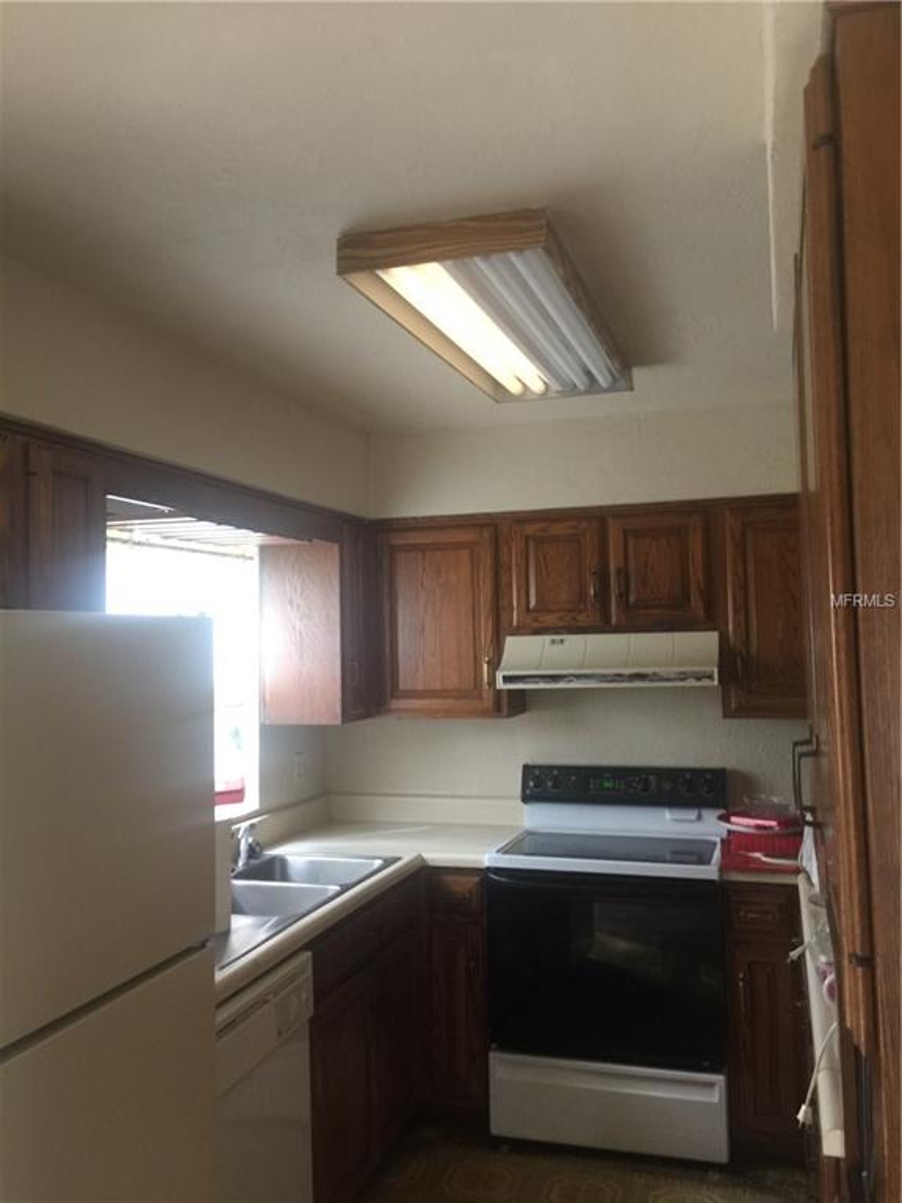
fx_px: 1008
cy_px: 602
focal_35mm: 29
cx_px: 451
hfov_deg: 48.2
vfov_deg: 61.7
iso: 64
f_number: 2.2
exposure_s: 1/15
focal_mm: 4.15
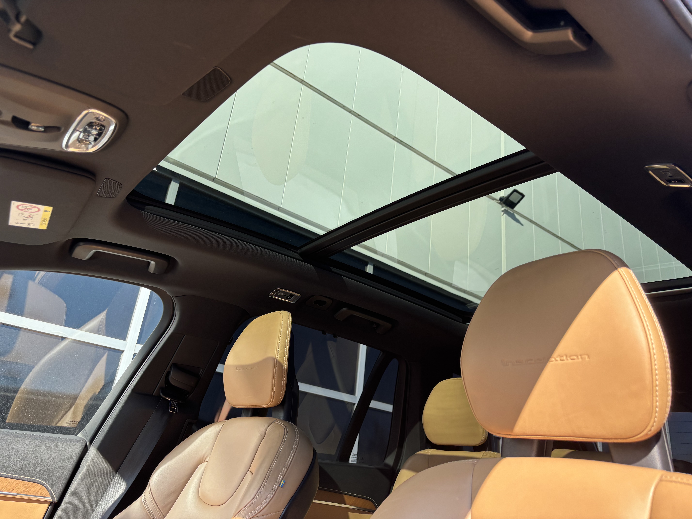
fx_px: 520
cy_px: 260
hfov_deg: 67.3
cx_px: 346
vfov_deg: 53.1
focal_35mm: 26
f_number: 1.6
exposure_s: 1/334
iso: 50
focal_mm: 5.96
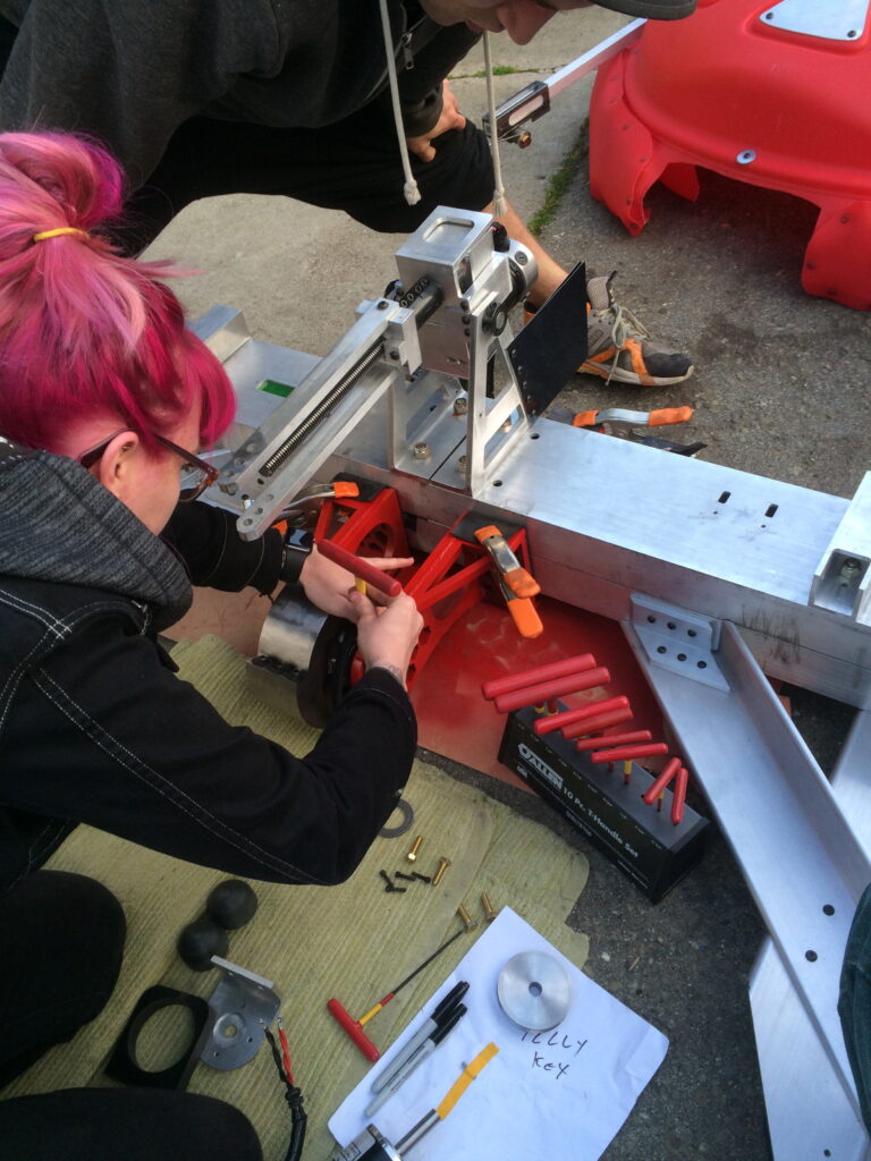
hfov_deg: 48.2
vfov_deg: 61.7
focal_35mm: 29
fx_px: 973
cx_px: 436
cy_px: 580
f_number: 2.2
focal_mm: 4.15
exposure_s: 1/120
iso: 50
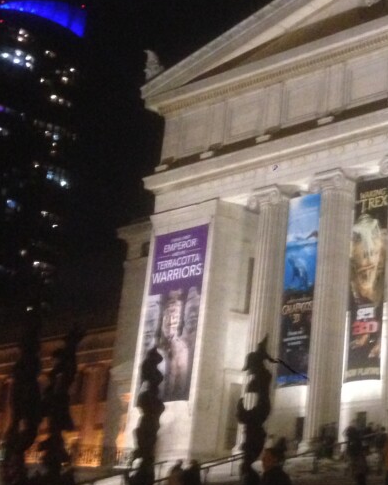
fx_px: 1105
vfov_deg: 24.7
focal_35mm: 77
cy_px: 213
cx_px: 531
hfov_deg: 18.3
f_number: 2.4
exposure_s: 1/15
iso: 500
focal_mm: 4.12
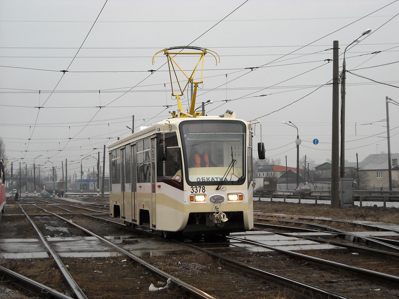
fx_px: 1083
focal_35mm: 94
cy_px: 150
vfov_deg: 15.7
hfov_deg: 20.9
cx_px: 200
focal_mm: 15.32
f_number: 4.4
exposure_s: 1/109
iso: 64
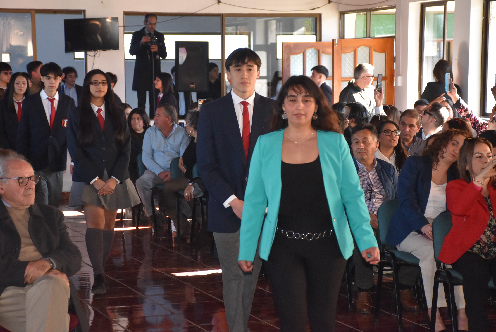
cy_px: 168
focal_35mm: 107
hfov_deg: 19.1
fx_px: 1475
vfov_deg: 12.8
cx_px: 243
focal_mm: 66
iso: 1400
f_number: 5
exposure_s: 1/125
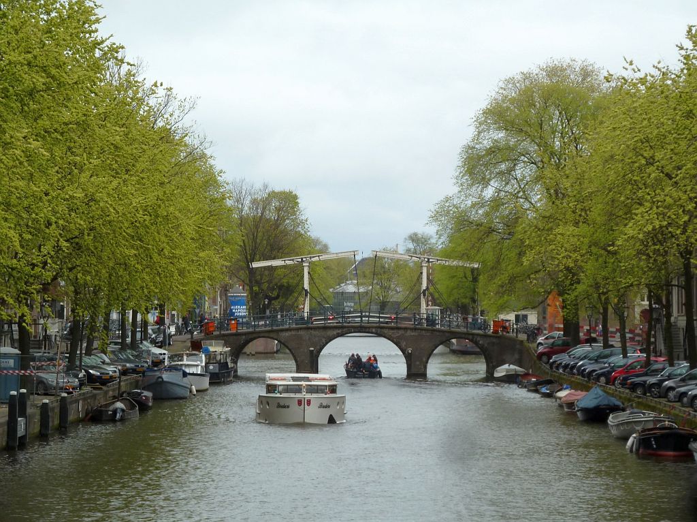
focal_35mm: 119
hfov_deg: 16.6
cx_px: 348
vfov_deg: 12.4
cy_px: 261
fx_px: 2394
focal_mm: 19.5
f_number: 4.4
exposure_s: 1/50
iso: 100
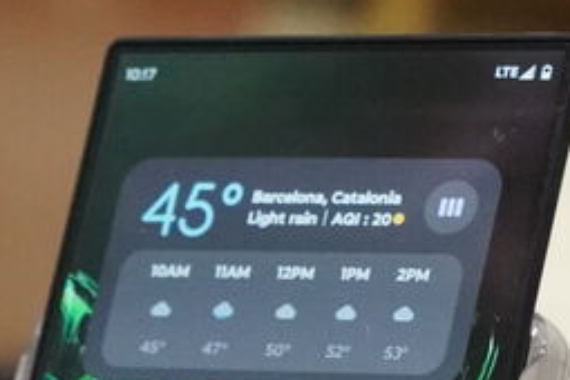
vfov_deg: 5.6
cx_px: 227
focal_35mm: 241
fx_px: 3816
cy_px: 688
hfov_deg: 8.5
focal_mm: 64
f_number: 7.1
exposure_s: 1/160
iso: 12800
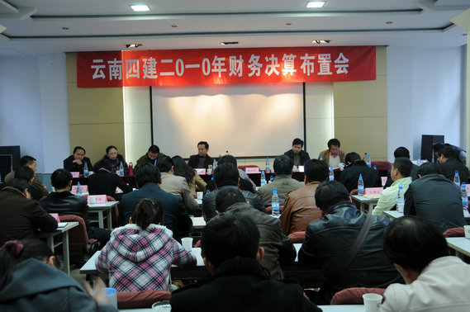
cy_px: 156
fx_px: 469
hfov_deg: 53.2
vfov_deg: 36.8
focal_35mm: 36
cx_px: 235
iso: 200
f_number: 3.8
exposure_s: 1/15
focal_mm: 24
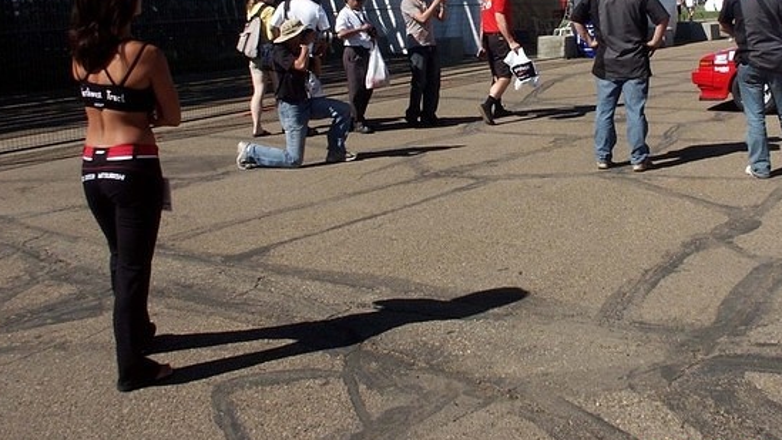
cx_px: 509
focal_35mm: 46
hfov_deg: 44.1
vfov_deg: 25.5
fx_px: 954
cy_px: 87
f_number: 8
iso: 100
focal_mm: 7.65
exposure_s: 1/350
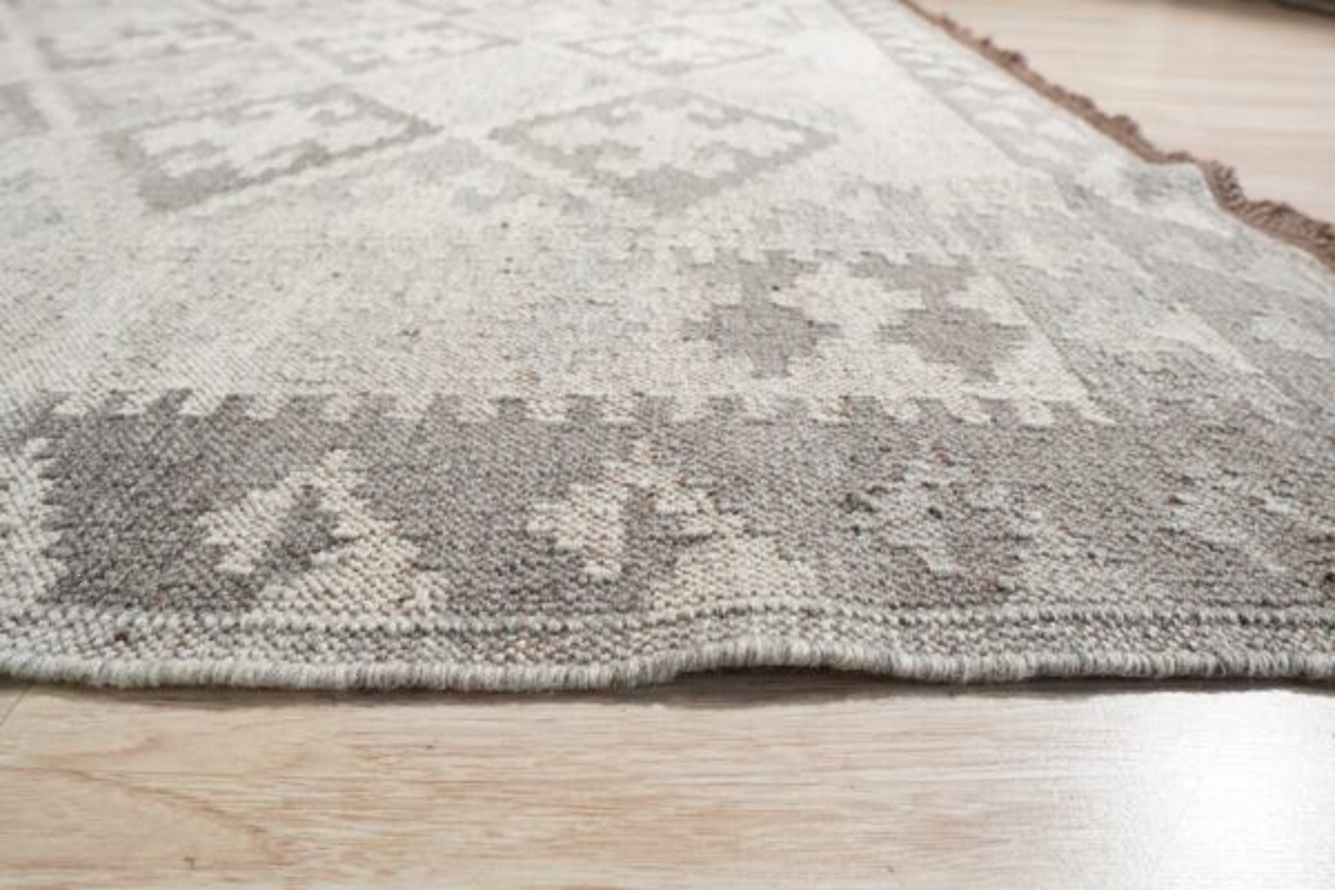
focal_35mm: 24
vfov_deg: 53.1
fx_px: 890
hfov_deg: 73.7
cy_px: 445
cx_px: 668
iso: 800
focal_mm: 16
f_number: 5
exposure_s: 1/125
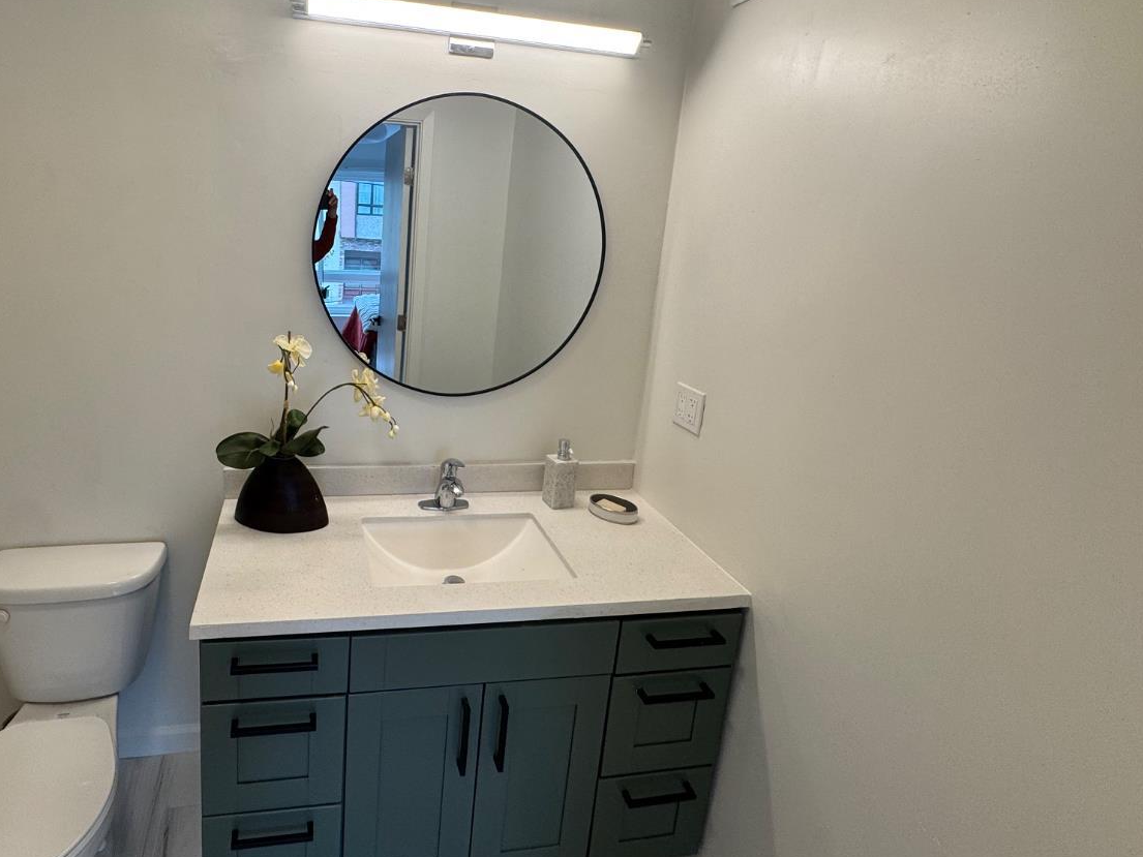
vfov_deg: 67.9
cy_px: 336
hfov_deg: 82.5
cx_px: 407
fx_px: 627
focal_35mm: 19
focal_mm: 2.22
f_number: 2.2
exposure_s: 1/120
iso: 80
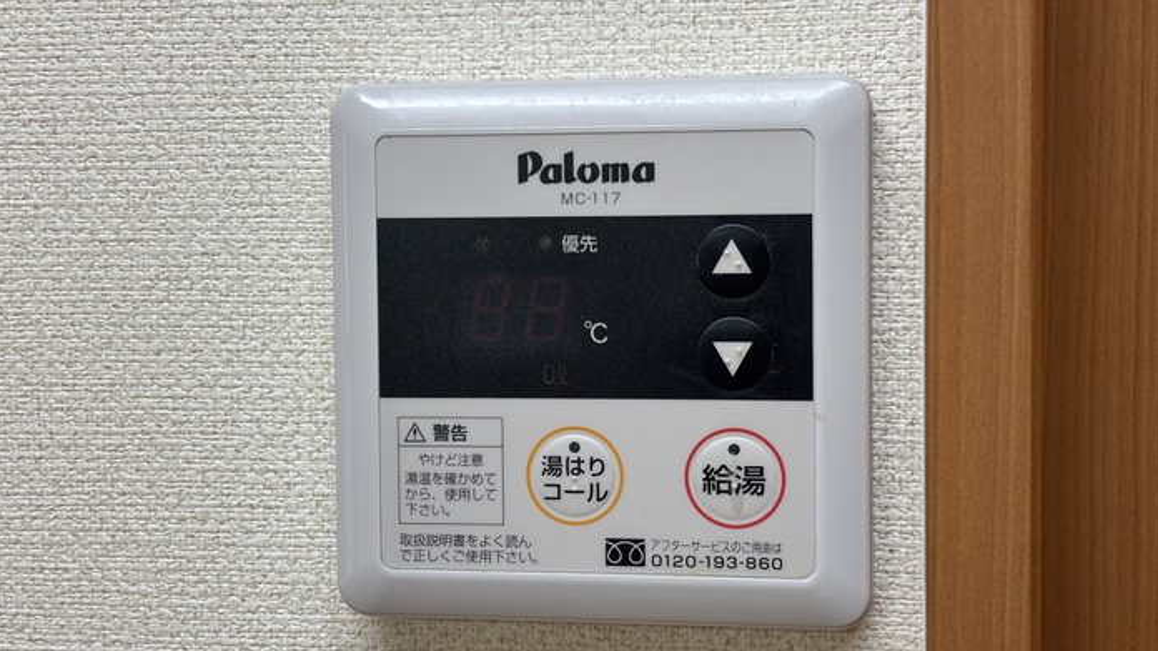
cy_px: 317
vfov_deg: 21.1
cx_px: 577
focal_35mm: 57
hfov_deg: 36.6
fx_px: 1750
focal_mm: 5.96
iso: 50
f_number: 1.6
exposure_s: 1/60
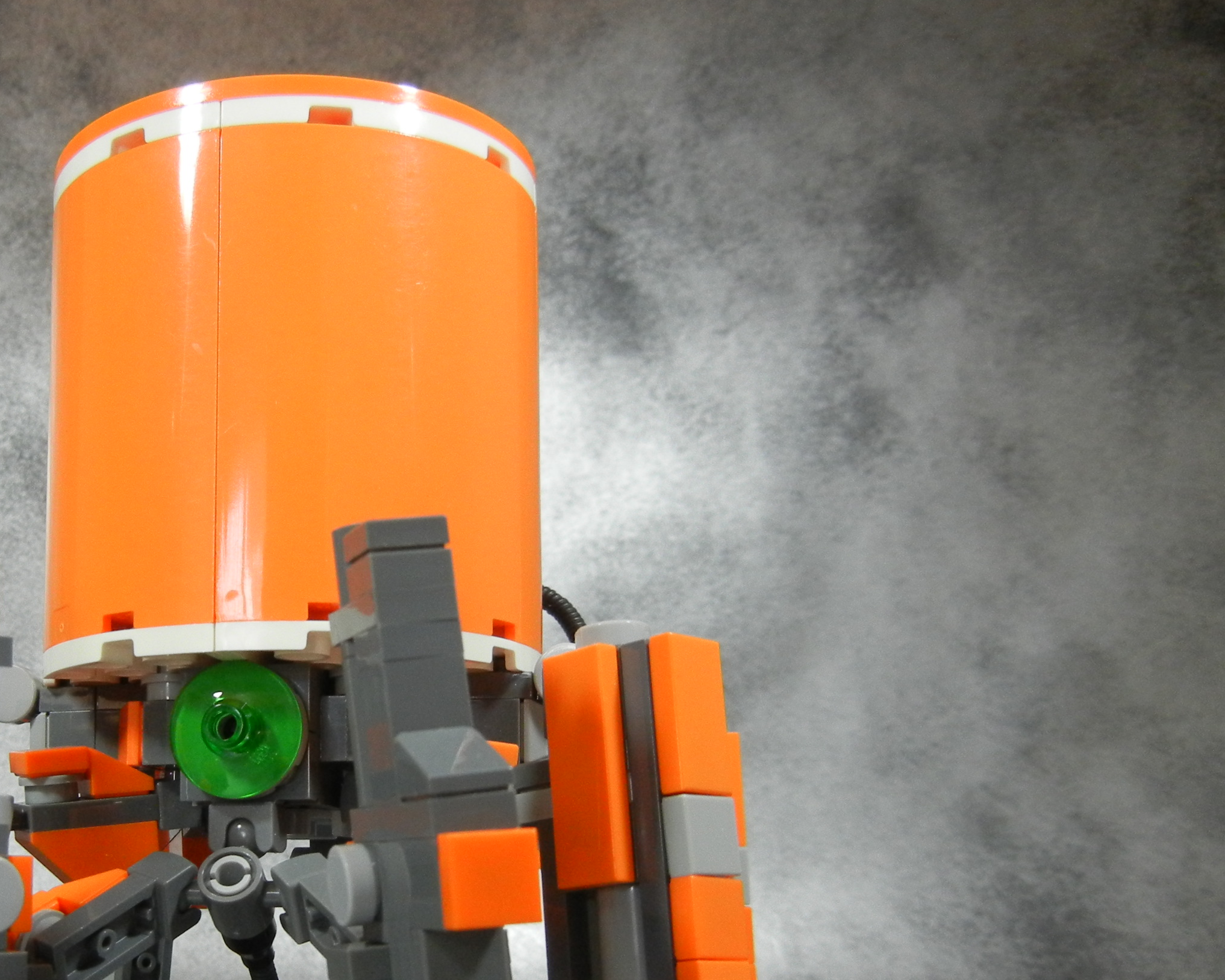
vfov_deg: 31.6
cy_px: 716
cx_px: 266
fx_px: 1704
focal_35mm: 47
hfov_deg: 38.2
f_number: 3.5
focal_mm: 5.4
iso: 400
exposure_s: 1/74.7
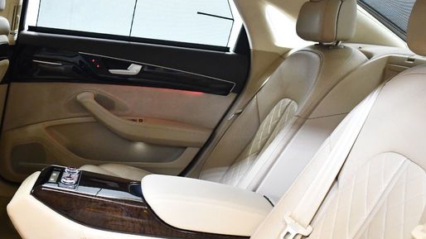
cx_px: 179
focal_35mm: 47
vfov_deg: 25.4
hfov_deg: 43.6
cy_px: 118
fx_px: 531
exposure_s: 1/80
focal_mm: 18
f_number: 3.5
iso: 3200
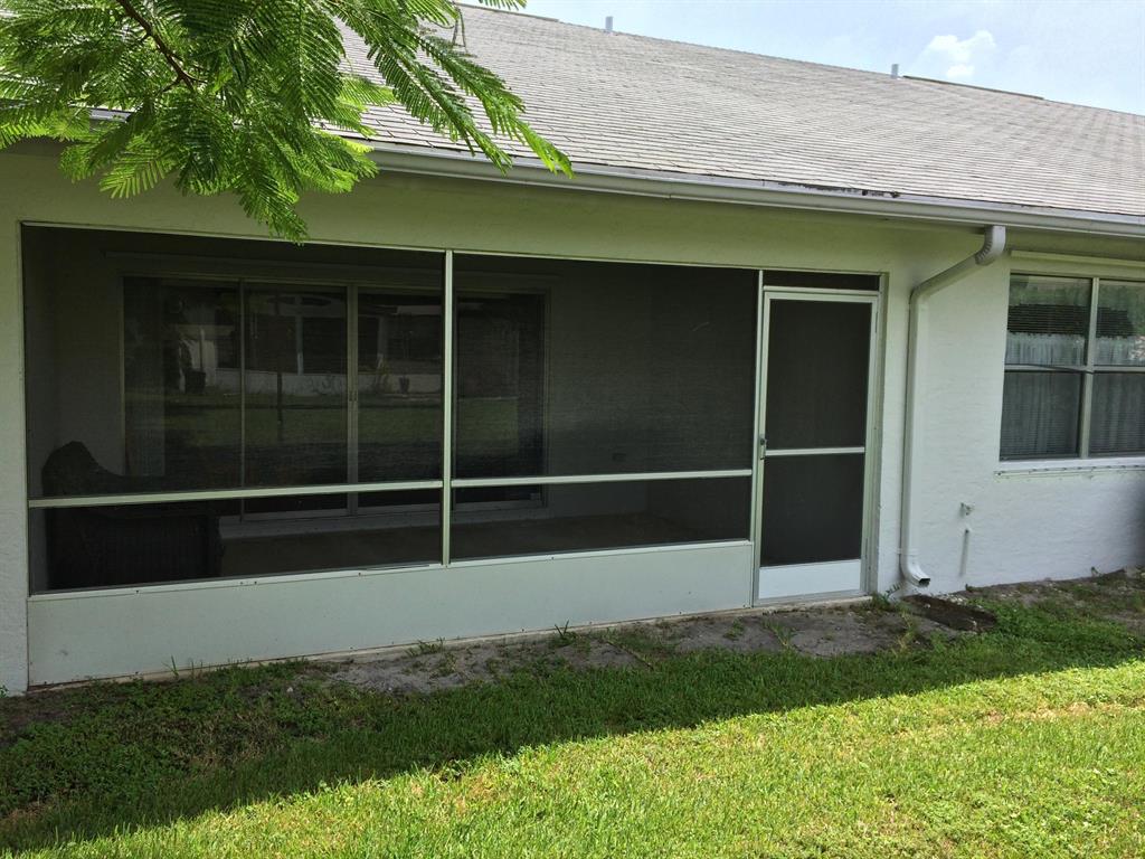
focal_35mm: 29
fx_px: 959
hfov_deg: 61.7
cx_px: 572
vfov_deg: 48.2
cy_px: 430
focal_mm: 4.15
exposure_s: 1/1172
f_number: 2.2
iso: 32
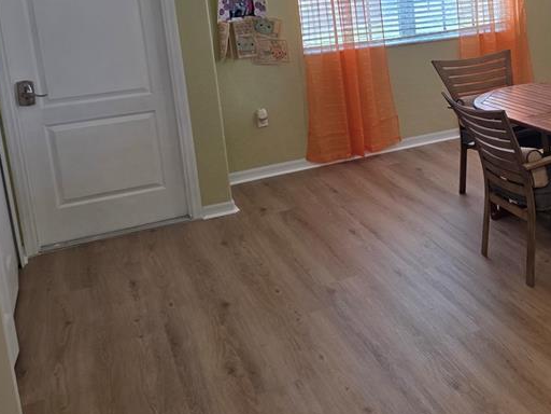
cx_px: 501
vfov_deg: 30.8
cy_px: 84
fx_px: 732
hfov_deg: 38.3
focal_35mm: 46
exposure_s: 1/120
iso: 125
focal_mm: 6.3
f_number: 1.7
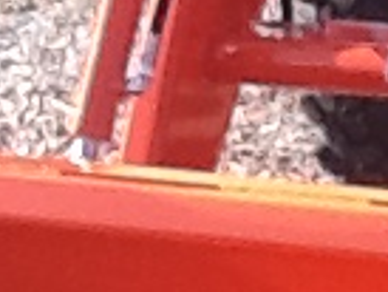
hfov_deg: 6.1
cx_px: 1014
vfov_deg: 4.8
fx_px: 3455
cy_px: 14
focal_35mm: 308
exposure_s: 1/514
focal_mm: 2.03
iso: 40
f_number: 2.4
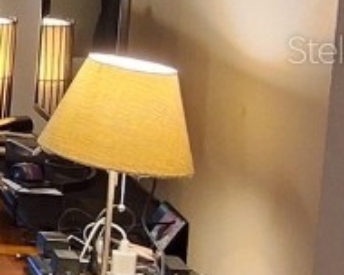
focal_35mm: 147
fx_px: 1497
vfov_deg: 10.5
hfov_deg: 11.1
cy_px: 49
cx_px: -469
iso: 160
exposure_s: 1/30
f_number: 1.9
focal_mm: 2.91
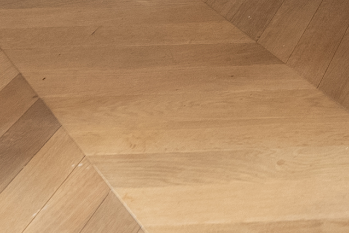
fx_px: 902
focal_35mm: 93
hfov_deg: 17.4
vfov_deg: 10.5
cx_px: 648
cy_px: -465
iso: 320
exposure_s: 1/8
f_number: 3.5
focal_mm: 14
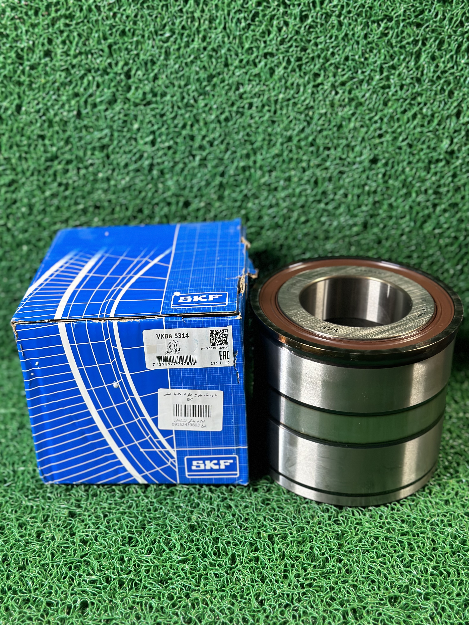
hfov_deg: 29.7
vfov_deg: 38.9
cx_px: 232
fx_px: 885
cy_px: 310
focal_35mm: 49
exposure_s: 1/50
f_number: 1.78
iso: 250
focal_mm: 6.86
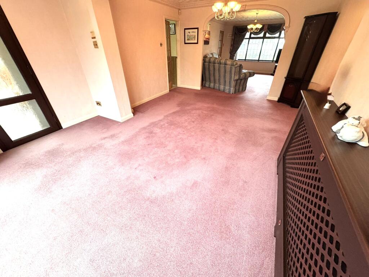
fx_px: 149
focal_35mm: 14
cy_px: 138
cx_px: 184
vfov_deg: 85.7
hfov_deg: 102.1
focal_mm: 2.22
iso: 250
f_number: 2.2
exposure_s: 1/100
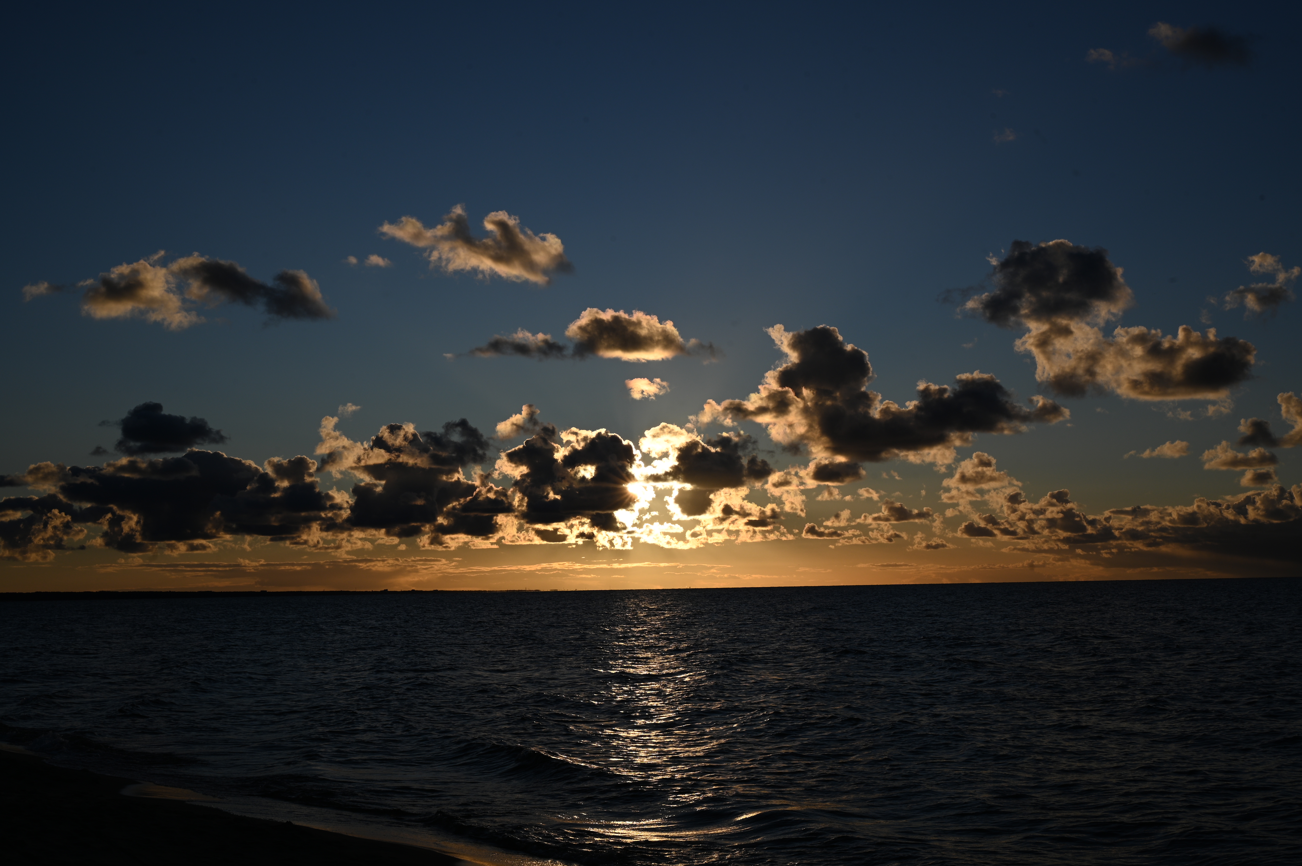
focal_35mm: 44
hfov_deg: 44.5
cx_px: 651
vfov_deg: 30.5
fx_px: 1590
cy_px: 433
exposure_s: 1/400
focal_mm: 44
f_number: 16
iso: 100
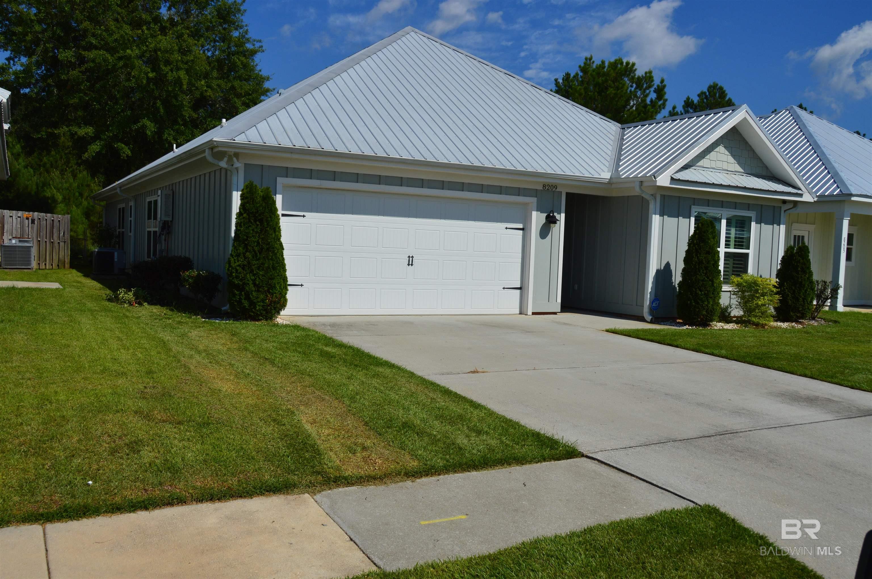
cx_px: 436
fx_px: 726
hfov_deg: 62.0
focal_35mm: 30
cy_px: 290
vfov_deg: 43.5
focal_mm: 20
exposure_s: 1/500
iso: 140
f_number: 11
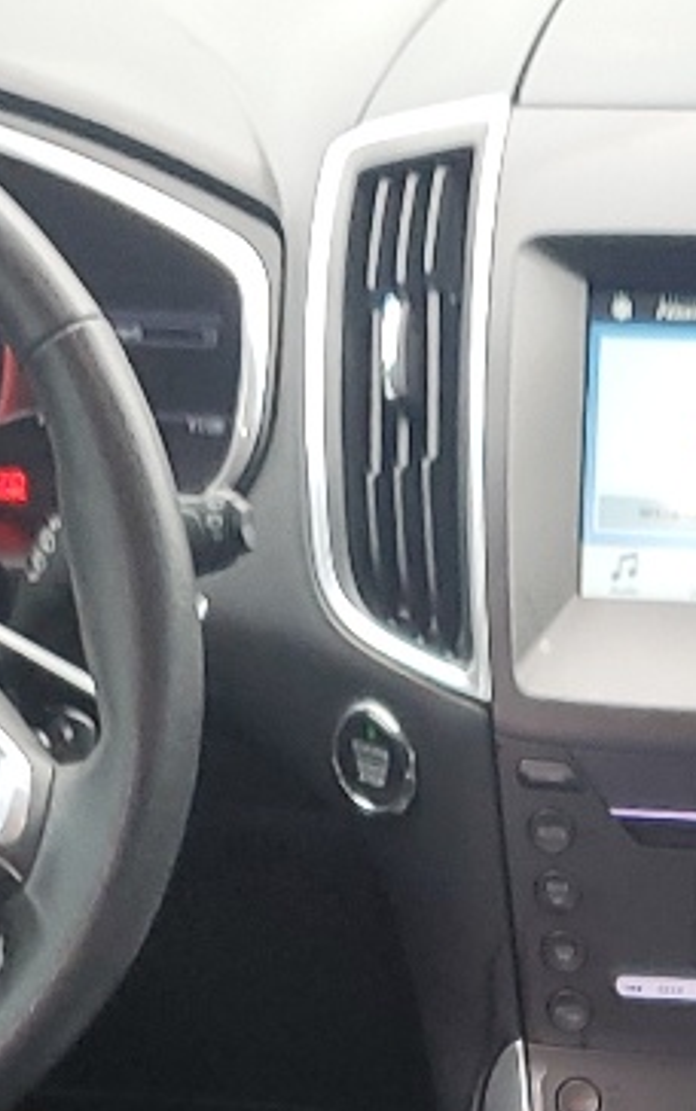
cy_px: 1609
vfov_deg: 16.0
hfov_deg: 10.7
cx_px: 778
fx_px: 3666
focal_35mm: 121
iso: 76
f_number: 1.5
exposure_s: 1/120
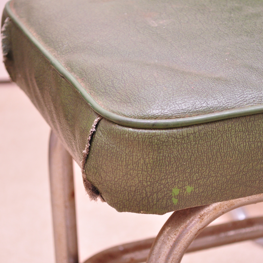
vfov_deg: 13.8
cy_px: 153
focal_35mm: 127
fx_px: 1090
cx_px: 151
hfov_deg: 13.8
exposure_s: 1/125
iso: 640
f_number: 5.6
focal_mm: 55
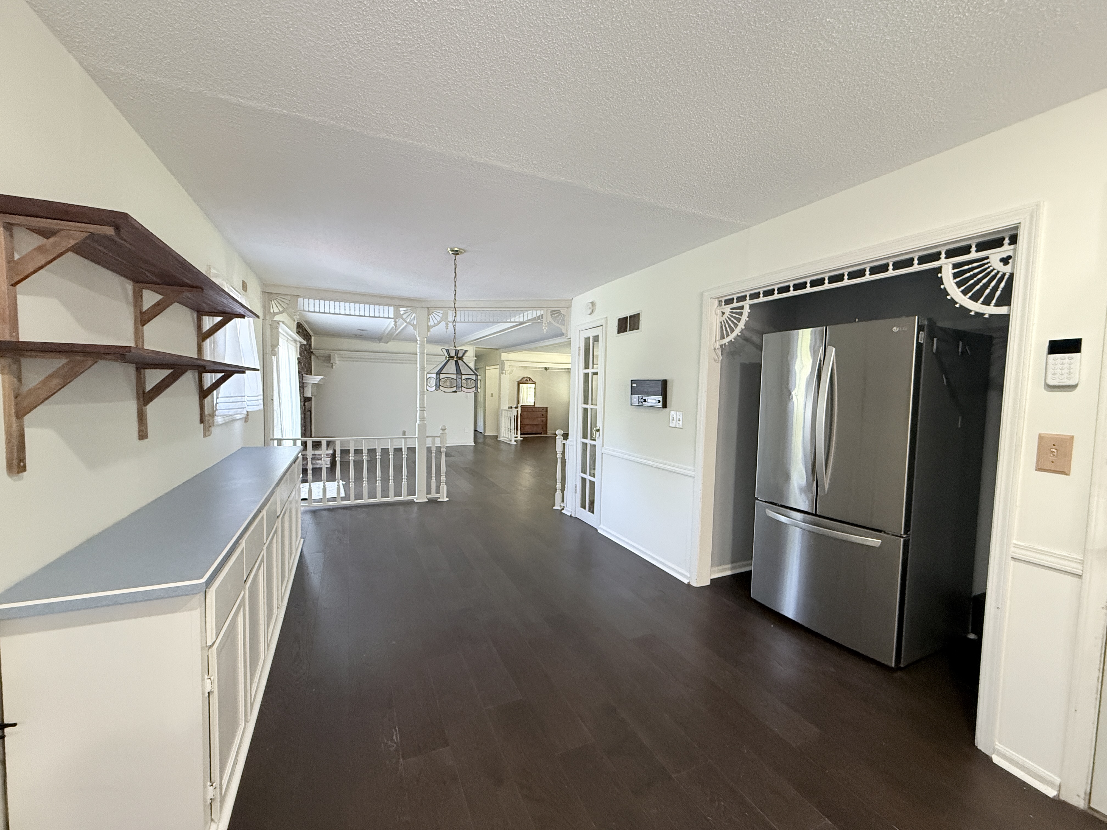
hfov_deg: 102.1
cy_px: 415
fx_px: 448
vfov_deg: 85.7
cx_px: 554
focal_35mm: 14
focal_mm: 2.22
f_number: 2.2
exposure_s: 1/60
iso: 500
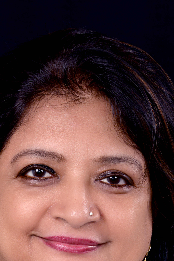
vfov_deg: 10.3
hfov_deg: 6.9
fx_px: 1434
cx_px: 67
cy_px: 285
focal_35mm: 198
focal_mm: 85
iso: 125
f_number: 13
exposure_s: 1/125
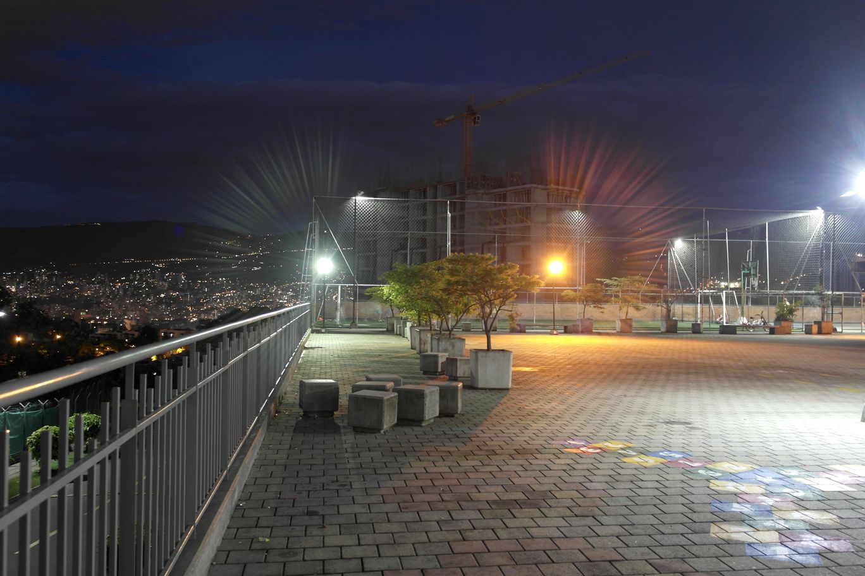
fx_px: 721
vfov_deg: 43.6
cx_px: 432
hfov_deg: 61.9
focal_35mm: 30
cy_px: 288
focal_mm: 20
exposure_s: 1/1.25
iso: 400
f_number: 3.5
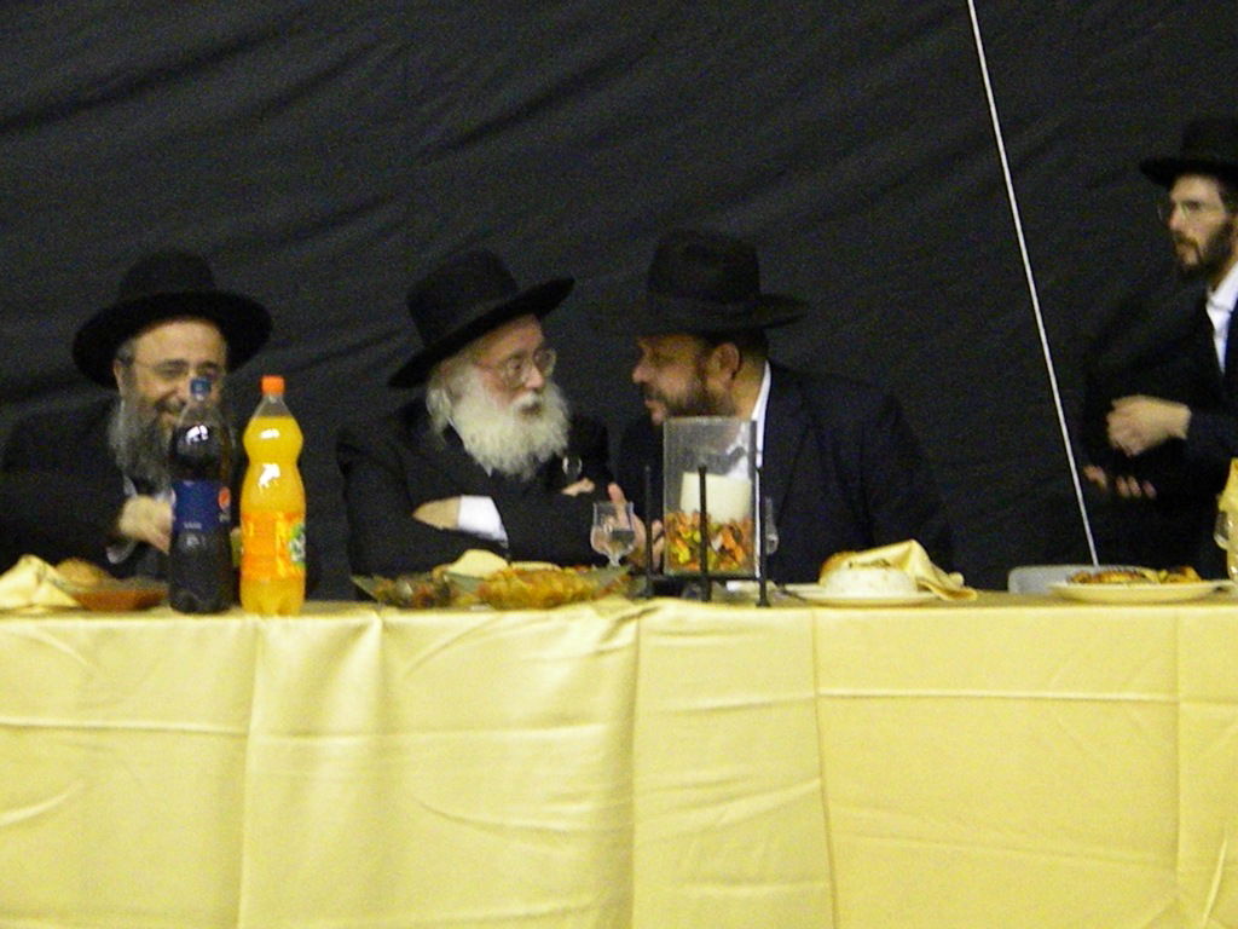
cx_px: 619
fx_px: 2968
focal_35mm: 83
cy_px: 464
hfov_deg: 23.6
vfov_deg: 17.8
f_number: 4.5
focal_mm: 15.1
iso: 2950
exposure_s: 1/62.8
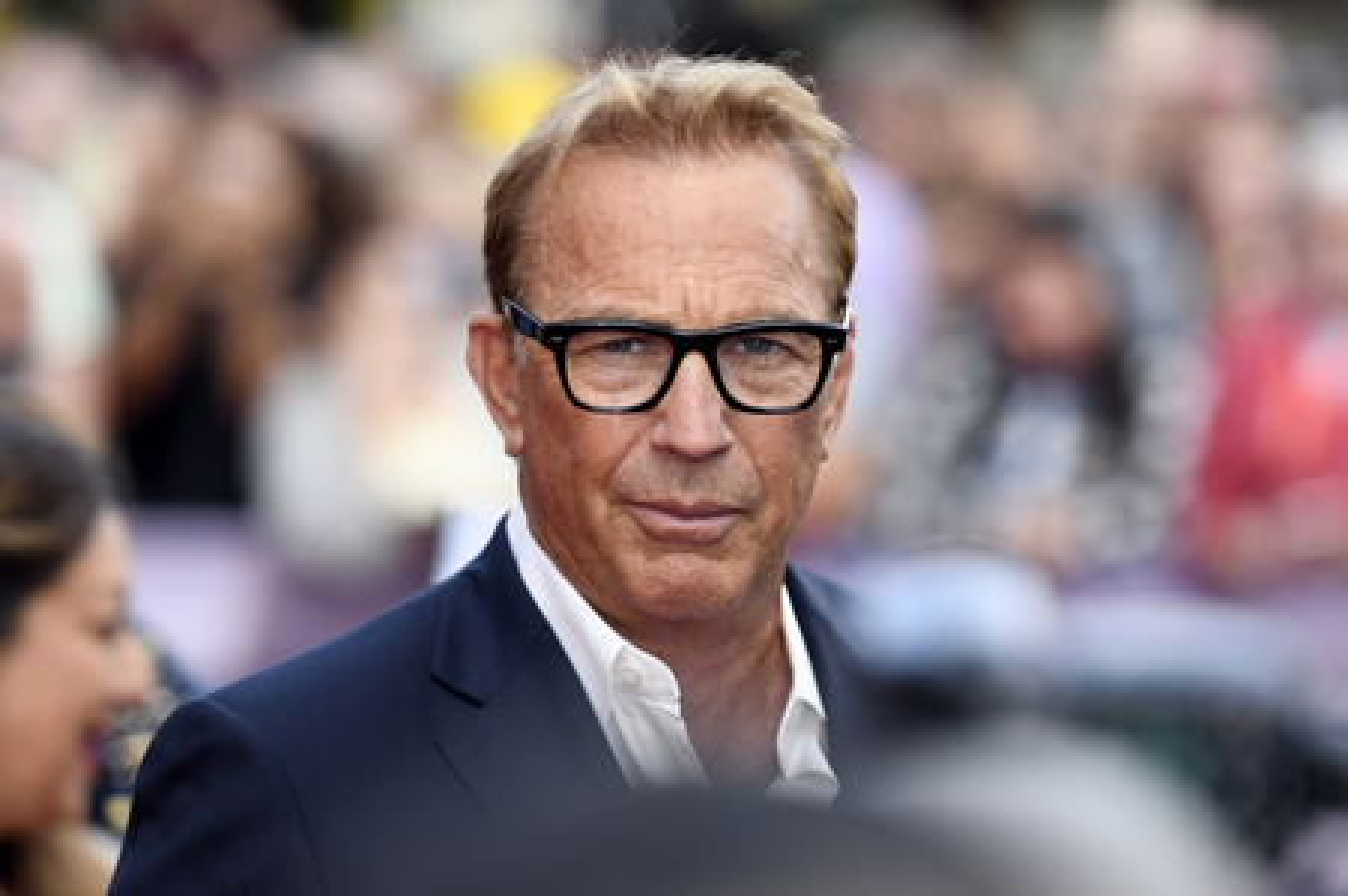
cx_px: 674
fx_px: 6548
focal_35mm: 175
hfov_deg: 11.8
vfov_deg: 7.8
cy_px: 448
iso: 640
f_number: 3.2
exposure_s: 1/1250
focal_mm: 175
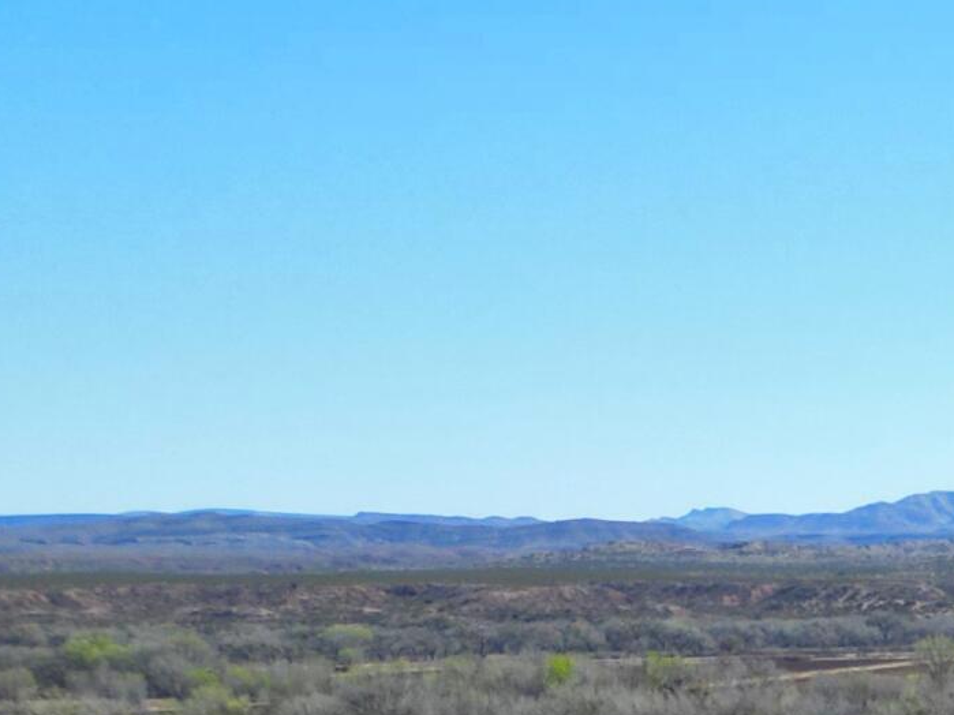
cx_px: 1815
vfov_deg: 12.6
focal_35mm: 103
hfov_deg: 15.7
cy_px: 1437
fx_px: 2838
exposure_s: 1/3200
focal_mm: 6.72
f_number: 1.7
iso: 200
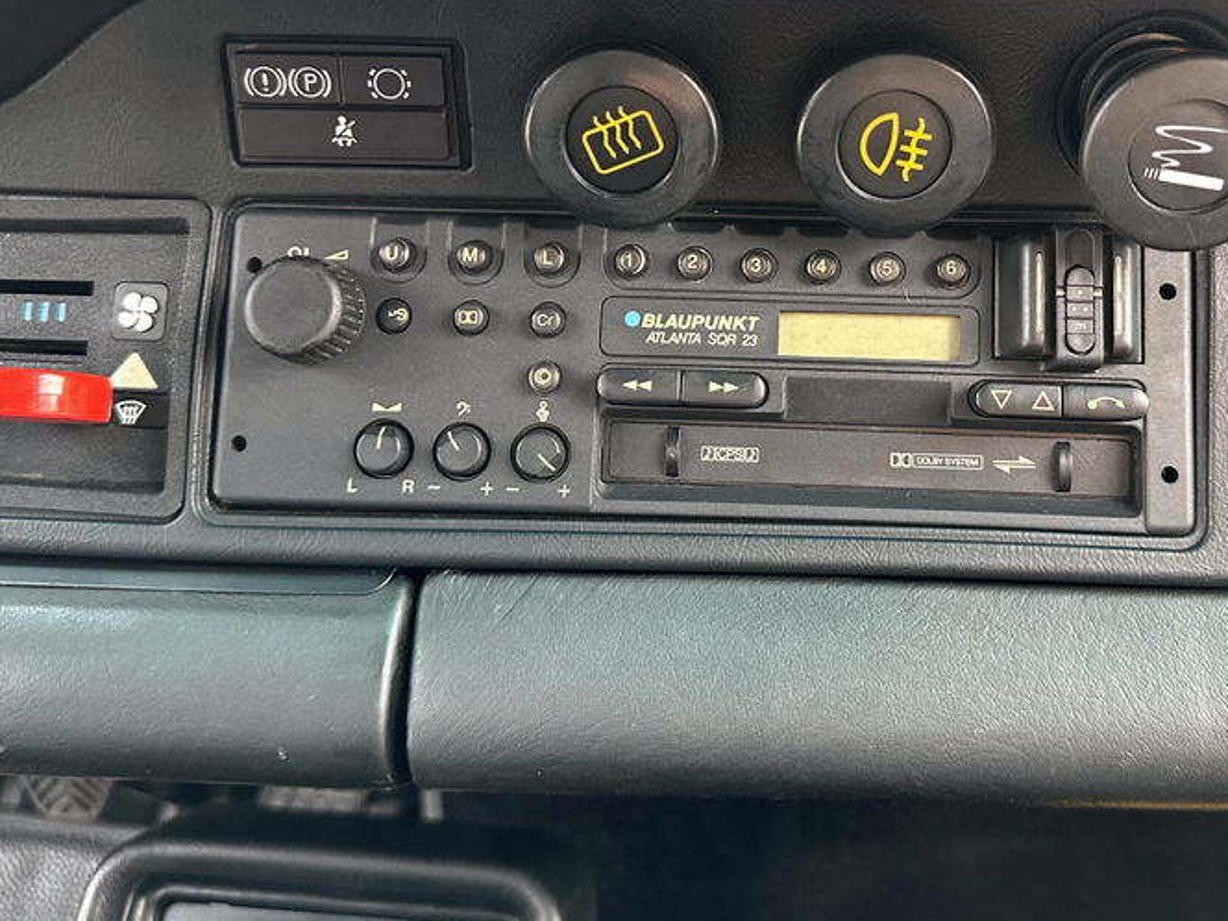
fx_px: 1313
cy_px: 248
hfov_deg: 49.7
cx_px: 751
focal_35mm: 37
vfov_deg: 37.8
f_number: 1.78
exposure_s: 1/121
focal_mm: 6.86
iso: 250
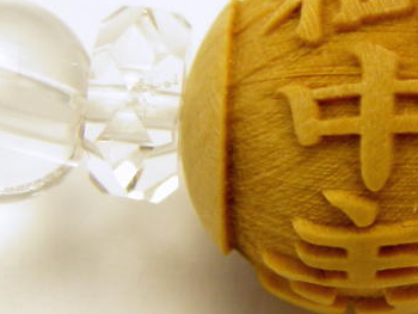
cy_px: 48
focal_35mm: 264
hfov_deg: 7.5
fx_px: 3190
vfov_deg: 5.6
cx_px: 383
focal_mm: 15.2
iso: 100
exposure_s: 1/40
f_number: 3.9
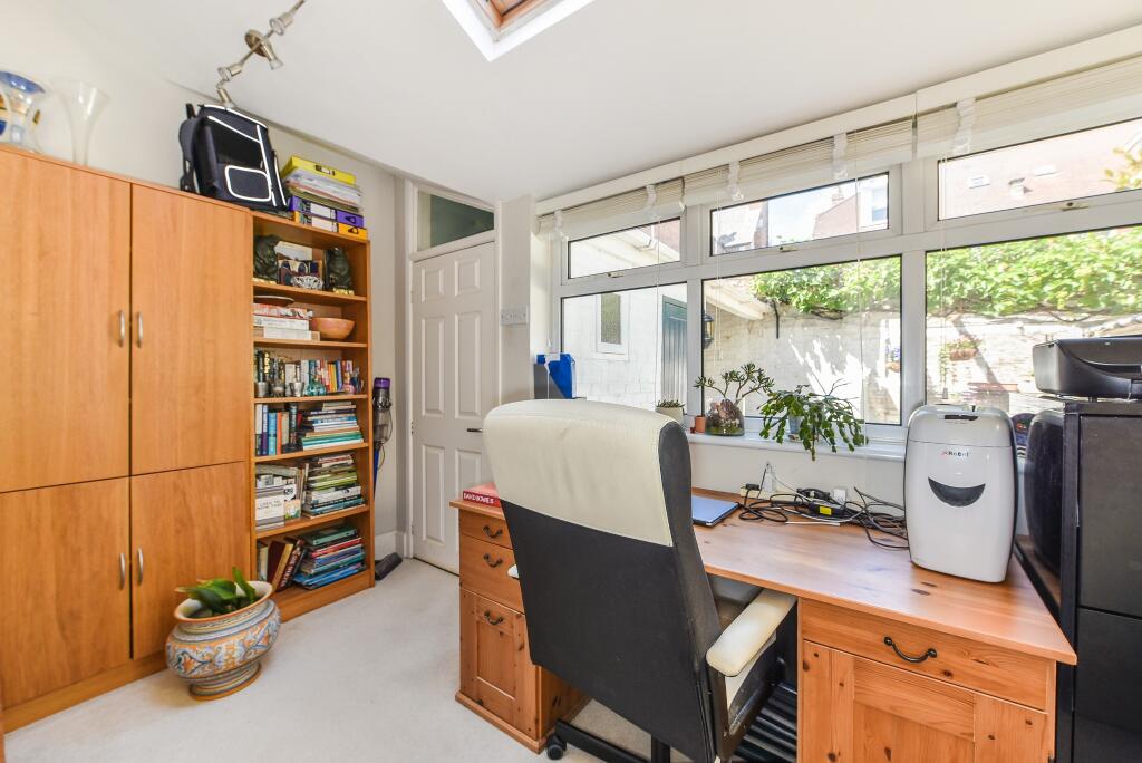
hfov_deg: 104.2
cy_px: 382
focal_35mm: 14
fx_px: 444
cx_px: 571
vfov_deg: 81.3
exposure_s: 1/25
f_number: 9
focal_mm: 14
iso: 400
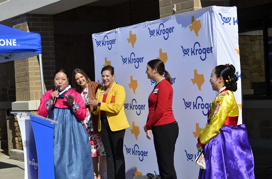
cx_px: 136
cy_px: 90
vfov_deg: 17.4
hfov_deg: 26.1
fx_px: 588
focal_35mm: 78
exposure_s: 1/500
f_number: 11
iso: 250
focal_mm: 52
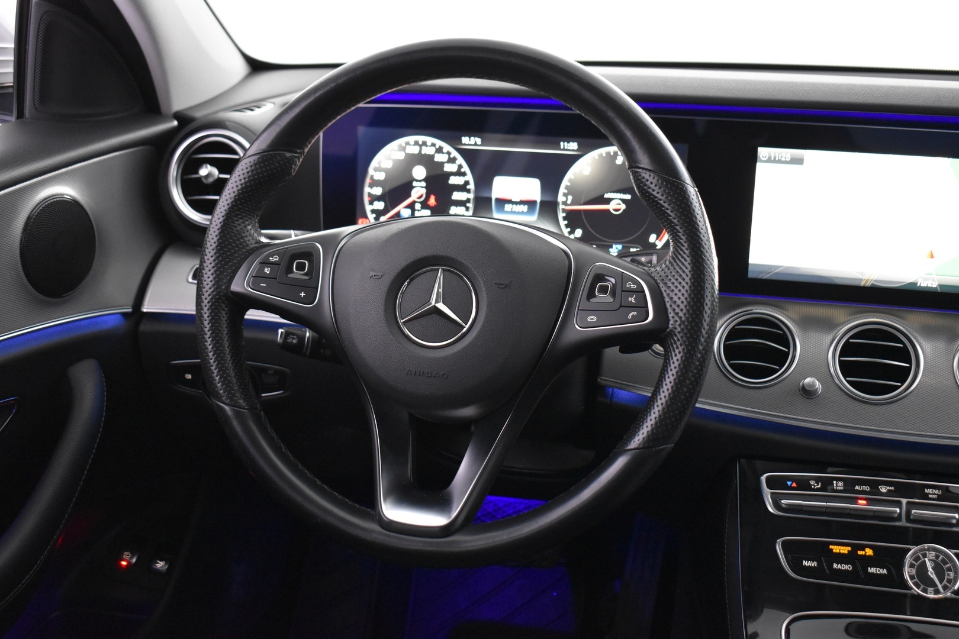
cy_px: 320
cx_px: 480
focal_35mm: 44
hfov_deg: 45.0
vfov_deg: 30.8
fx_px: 1159
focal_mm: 29
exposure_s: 1/20
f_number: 4.2
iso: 3200
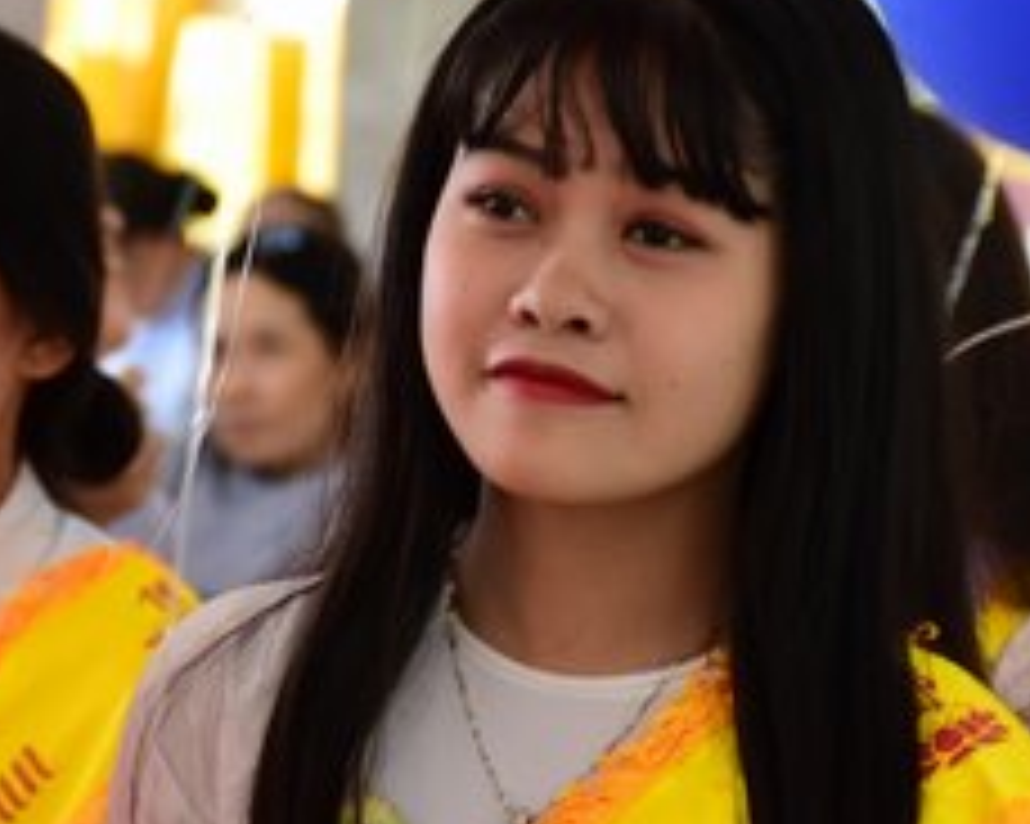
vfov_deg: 4.8
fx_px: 9751
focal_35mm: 320
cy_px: 117
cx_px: 490
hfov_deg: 6.0
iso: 1000
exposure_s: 1/30
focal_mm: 80
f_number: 5.3
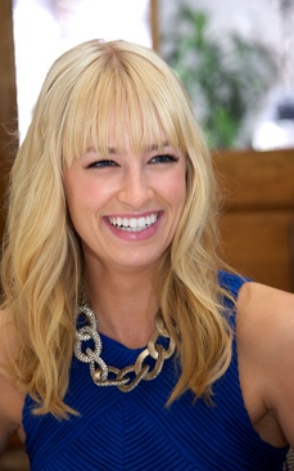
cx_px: 141
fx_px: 1781
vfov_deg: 15.0
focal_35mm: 139
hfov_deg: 9.4
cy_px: 254
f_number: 6.3
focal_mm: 125
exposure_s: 1/60
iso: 800
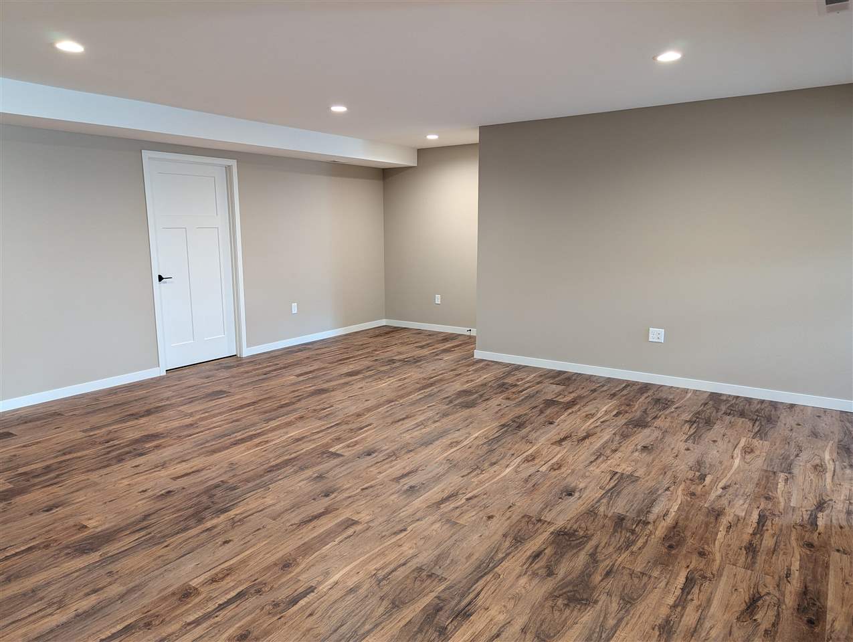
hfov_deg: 71.5
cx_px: 426
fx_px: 592
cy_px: 321
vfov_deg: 56.9
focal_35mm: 24
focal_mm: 6.81
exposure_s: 1/24
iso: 189
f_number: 1.85
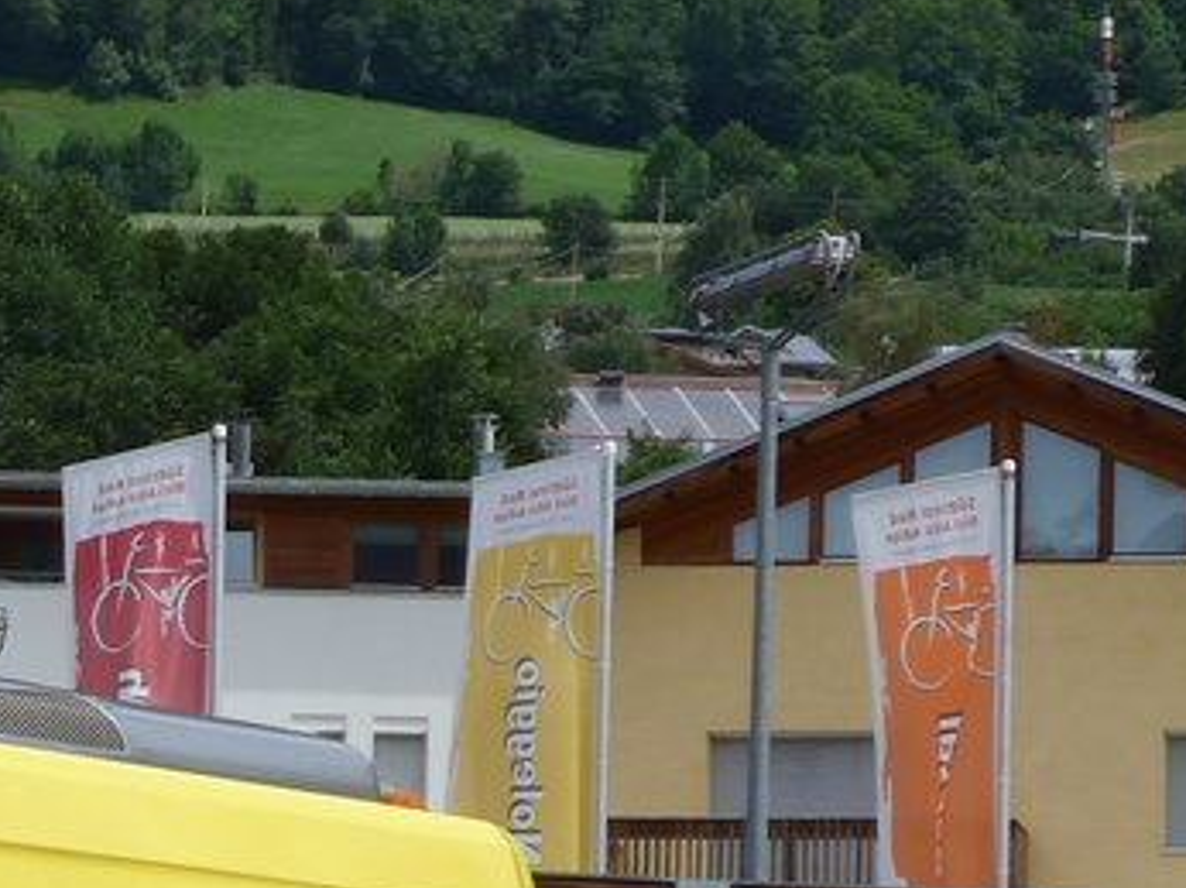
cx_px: -830
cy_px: 1214
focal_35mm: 229
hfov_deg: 8.4
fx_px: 7840
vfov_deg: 6.4
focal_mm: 13.4
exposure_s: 1/1000
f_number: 3.9
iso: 80
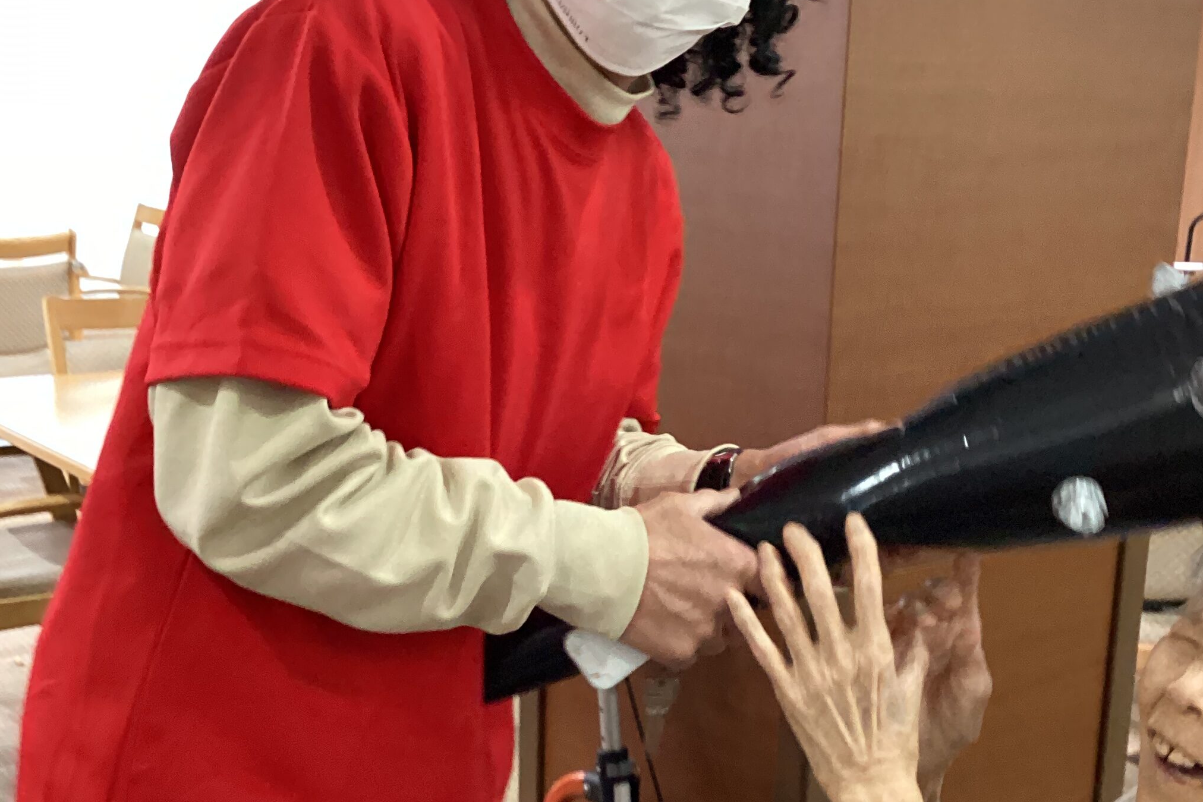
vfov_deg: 25.8
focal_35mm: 52
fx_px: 1737
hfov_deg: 38.1
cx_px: 688
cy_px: 574
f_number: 2.4
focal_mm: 3.3
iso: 400
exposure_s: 1/50
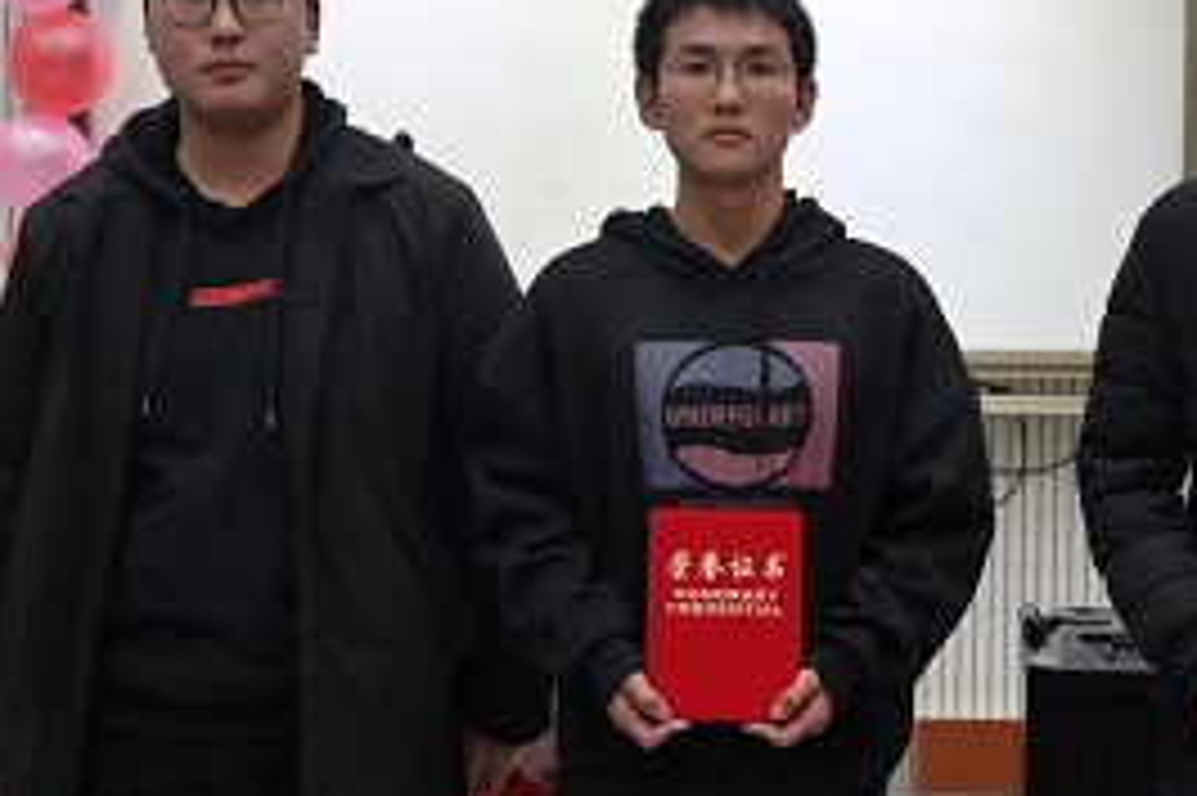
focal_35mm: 88
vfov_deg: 15.5
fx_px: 2924
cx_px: 1058
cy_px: 456
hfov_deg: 22.6
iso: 800
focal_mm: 39
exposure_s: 1/100
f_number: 4
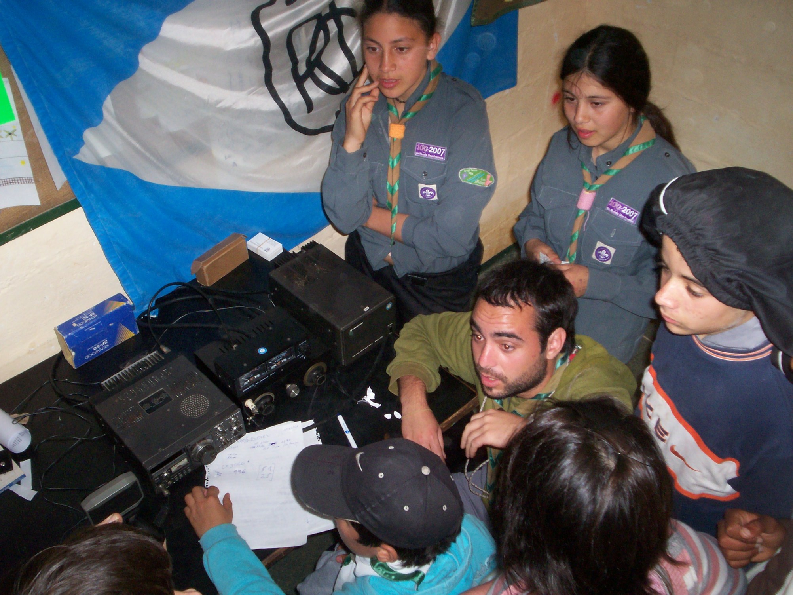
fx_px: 825
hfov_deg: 51.4
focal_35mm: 36
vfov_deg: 39.7
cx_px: 396
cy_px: 298
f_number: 4.5
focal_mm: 5.9
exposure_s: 1/64
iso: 140
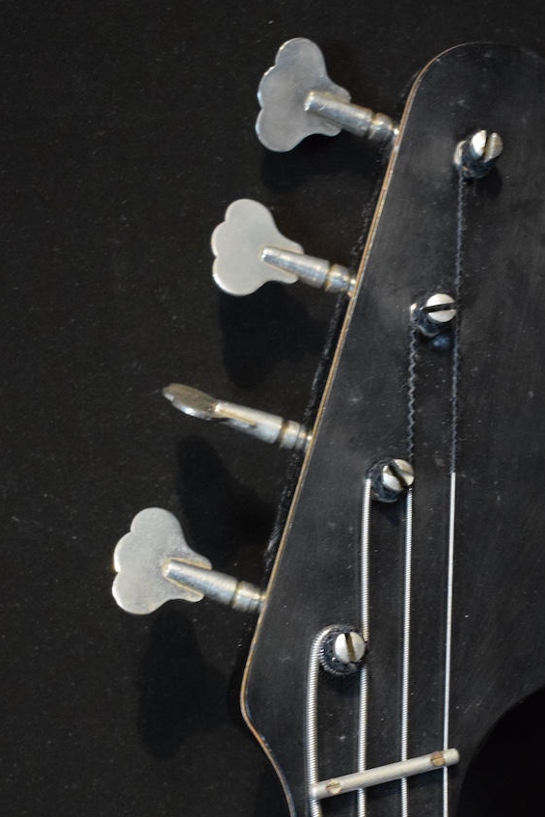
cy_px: 549
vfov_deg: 23.8
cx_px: 399
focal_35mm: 85
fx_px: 1929
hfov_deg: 16.0
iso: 3200
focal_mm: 32
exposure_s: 1/25
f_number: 4.5
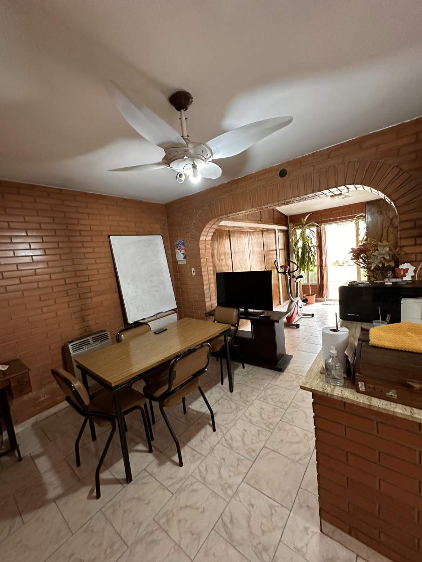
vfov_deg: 102.1
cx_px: 211
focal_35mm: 14
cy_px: 281
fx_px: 228
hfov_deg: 85.7
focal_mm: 2.22
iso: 800
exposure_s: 1/50
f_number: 2.2
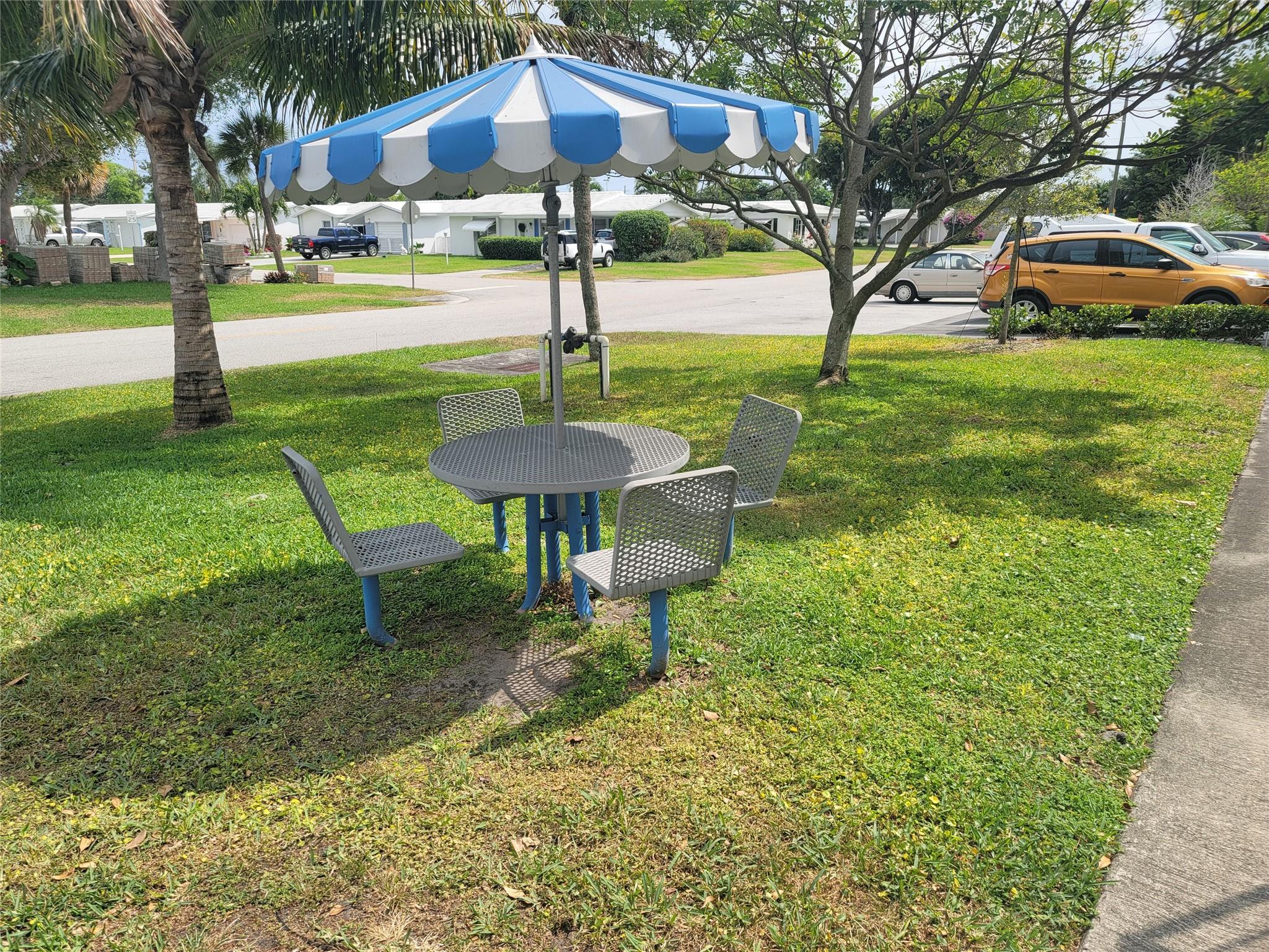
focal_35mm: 25
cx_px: 634
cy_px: 476
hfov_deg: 69.4
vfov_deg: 54.9
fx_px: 916
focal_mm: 7
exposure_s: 1/763
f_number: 1.8
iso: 20
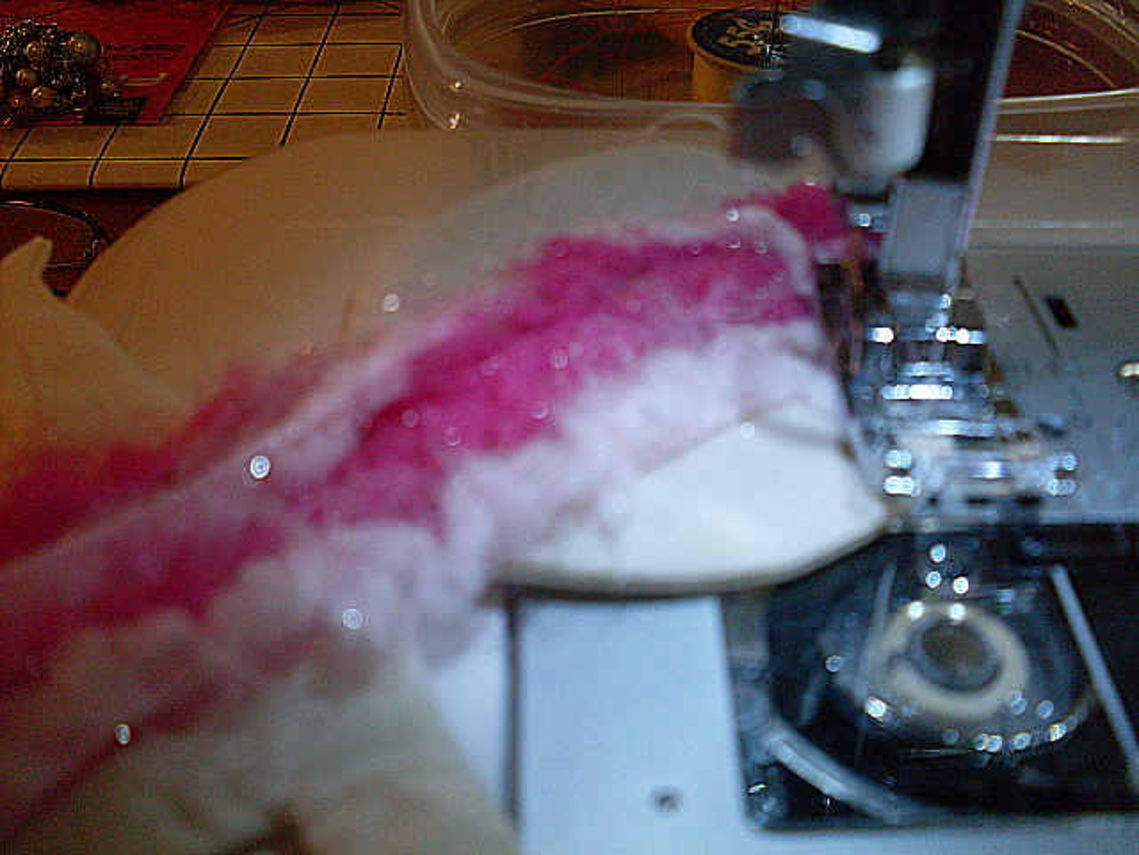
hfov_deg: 49.0
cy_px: 428
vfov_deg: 37.7
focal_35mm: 38
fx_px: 1250
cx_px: 570
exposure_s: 1/45
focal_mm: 6.3
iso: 100
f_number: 2.8
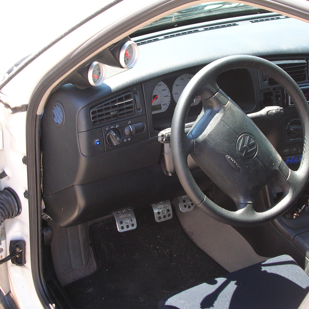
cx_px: 162
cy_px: 143
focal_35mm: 65
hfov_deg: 26.5
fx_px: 656
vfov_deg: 26.5
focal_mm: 8.5
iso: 50
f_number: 3.3
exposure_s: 1/66.8
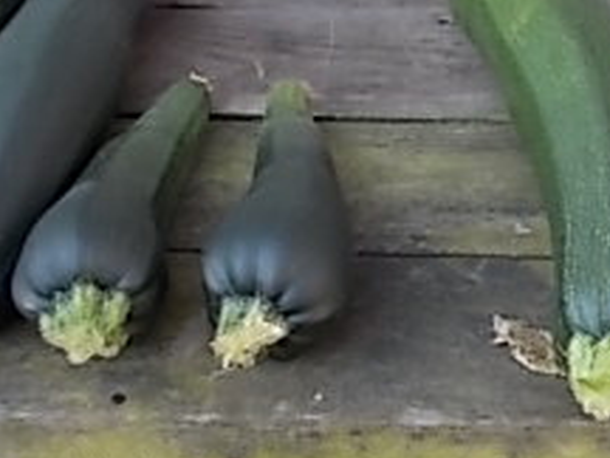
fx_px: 1357
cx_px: 517
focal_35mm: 77
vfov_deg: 19.1
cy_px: 155
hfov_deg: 24.8
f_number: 3.2
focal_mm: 4.6
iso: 80
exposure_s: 1/80
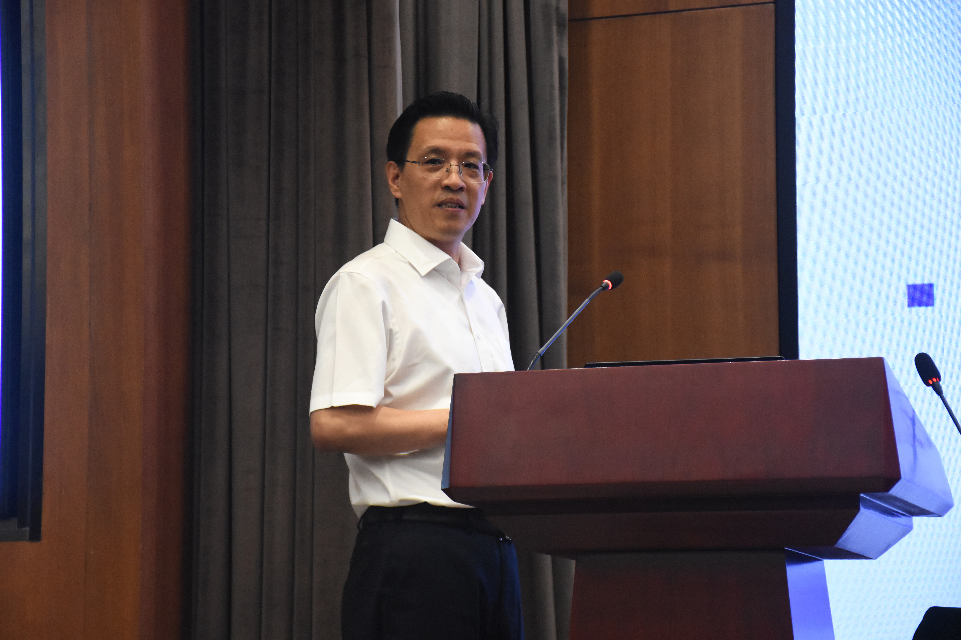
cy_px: 320
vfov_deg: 12.2
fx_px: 3003
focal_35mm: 112
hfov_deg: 18.2
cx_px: 480
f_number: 5
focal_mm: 75
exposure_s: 1/125
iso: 5000
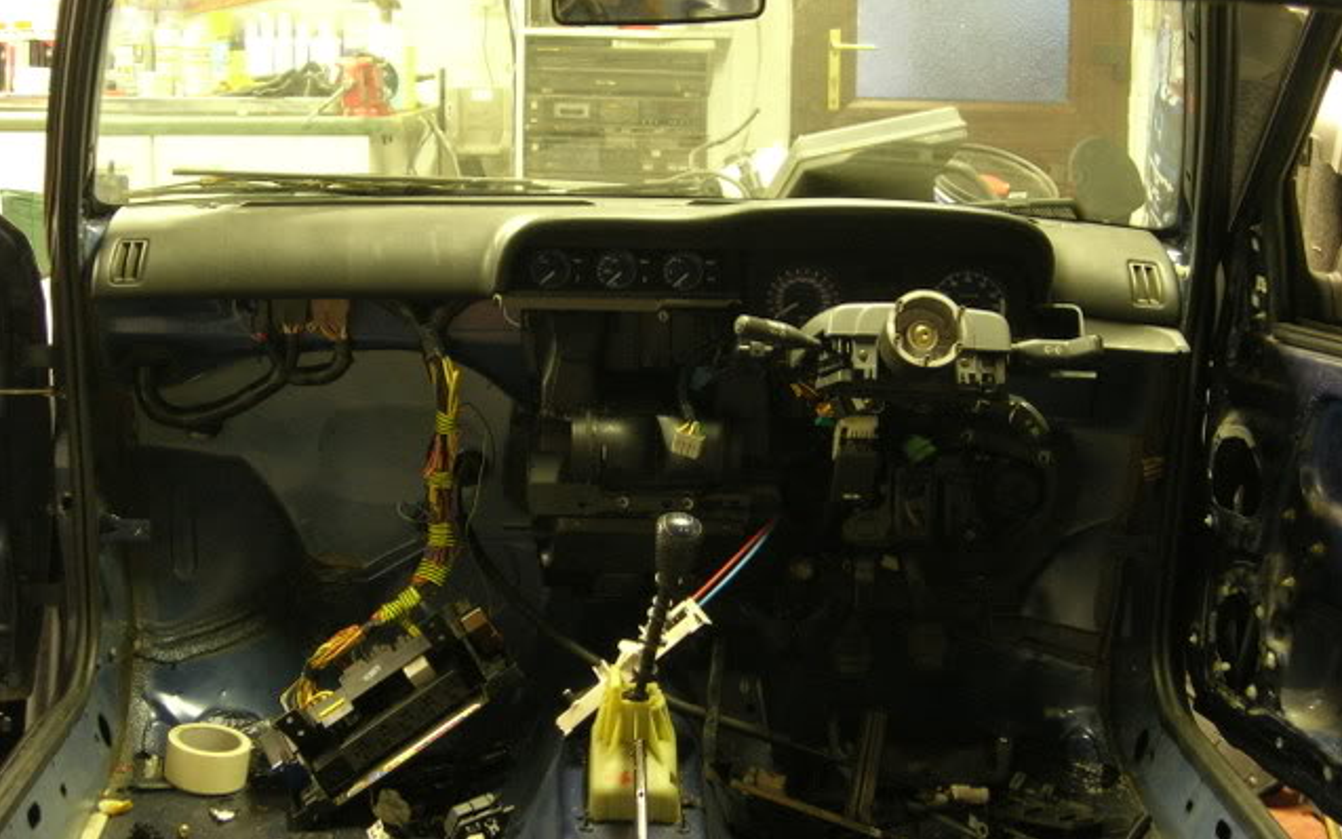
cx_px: 672
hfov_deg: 31.5
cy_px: 384
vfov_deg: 20.0
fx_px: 2377
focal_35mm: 65
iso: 200
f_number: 3.5
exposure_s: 1/1.7
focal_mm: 12.7
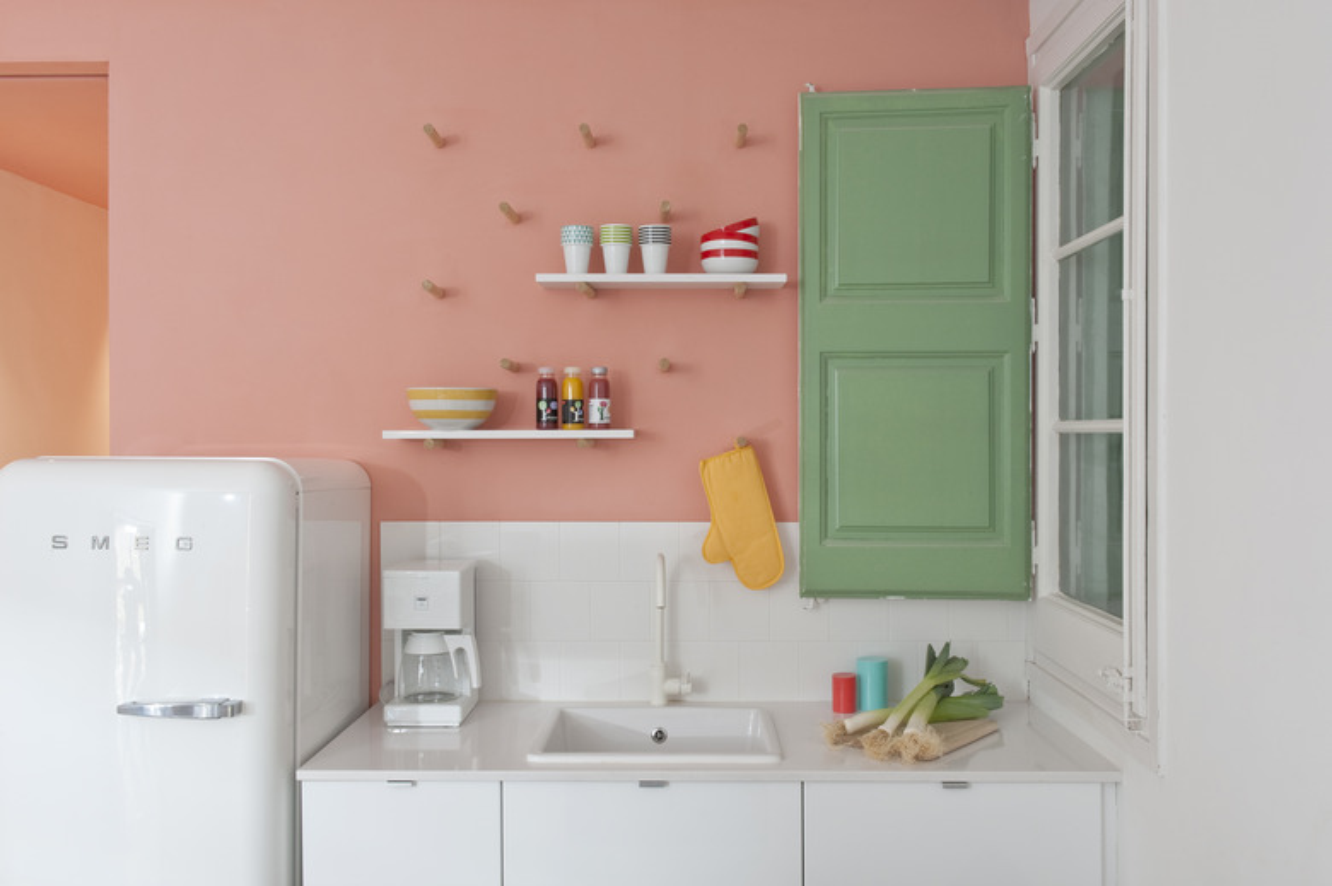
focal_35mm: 31
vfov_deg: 42.3
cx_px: 666
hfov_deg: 60.3
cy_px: 443
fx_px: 1146
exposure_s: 1.6
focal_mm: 31
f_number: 20
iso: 200
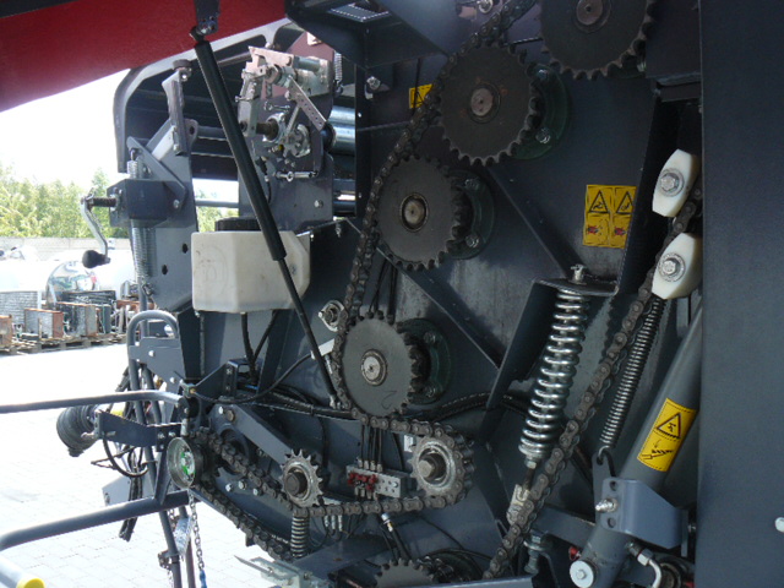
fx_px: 815
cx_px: 392
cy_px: 294
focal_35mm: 36
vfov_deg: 39.7
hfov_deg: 51.4
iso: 100
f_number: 3.6
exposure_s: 1/100
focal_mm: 6
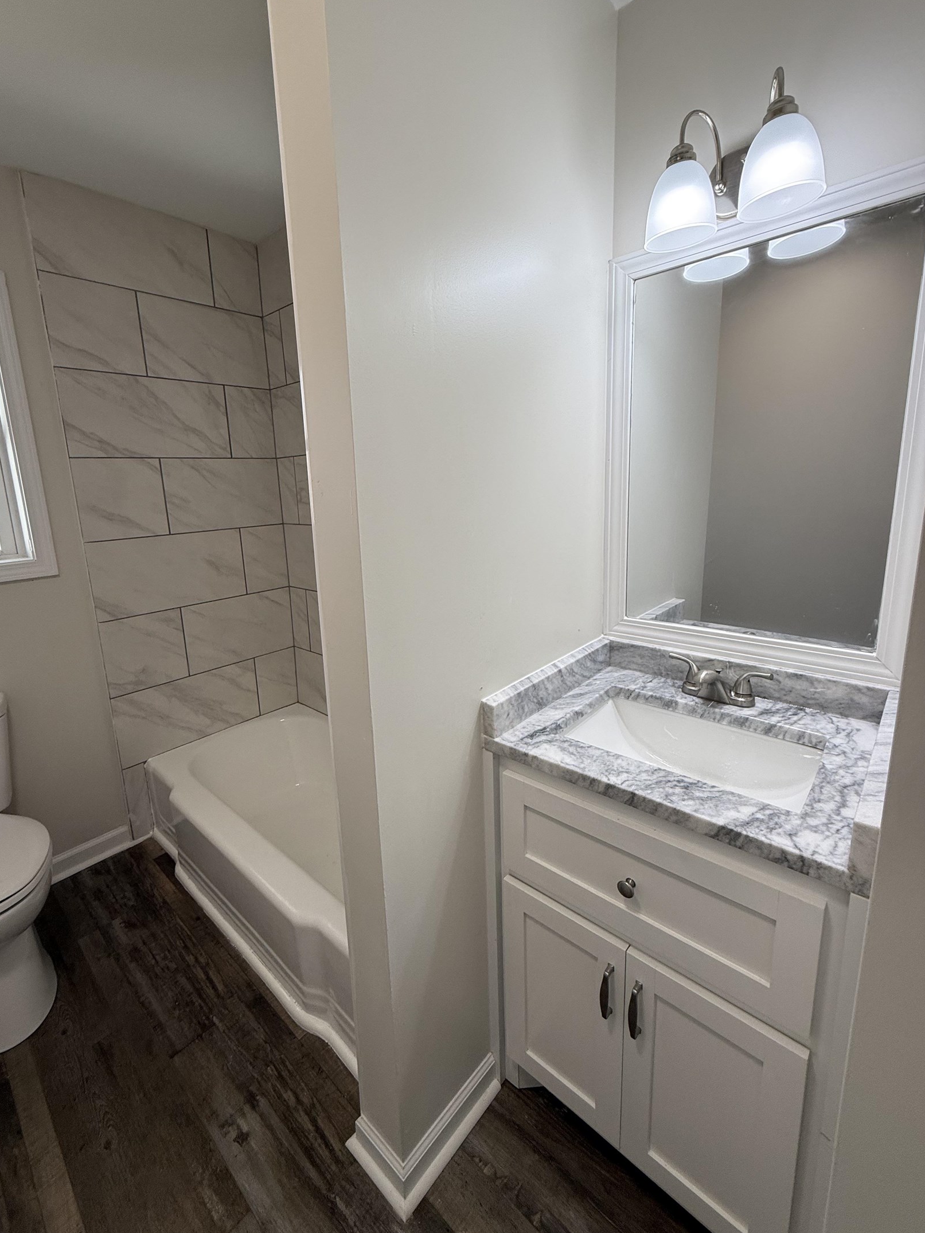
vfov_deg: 98.1
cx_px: 433
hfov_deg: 81.7
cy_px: 590
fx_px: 534
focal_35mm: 15
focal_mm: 2.22
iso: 80
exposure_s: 1/120
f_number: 2.2
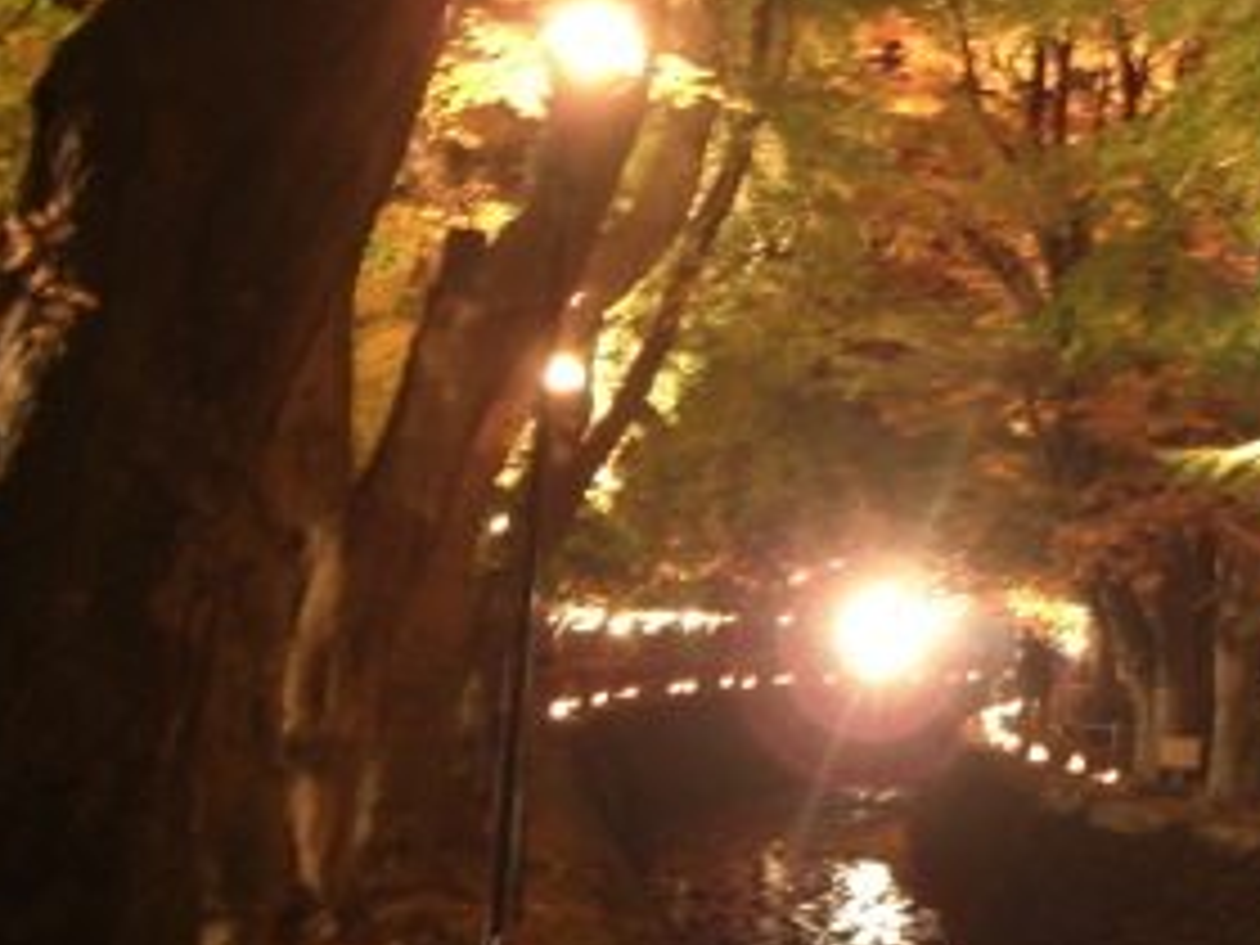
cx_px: 1112
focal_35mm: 87
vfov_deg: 17.0
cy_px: 400
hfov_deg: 22.0
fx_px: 3167
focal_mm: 7.9
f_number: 2.8
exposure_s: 2
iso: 80
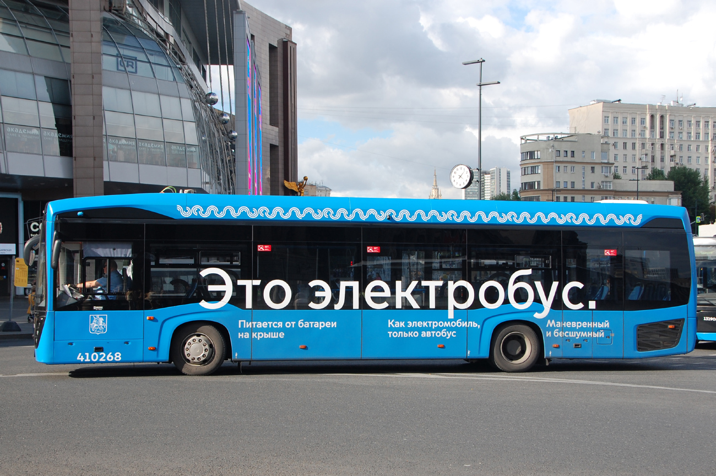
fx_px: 1013
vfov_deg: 26.4
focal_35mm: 51
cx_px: 358
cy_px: 238
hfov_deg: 38.9
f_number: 8
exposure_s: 1/250
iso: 200
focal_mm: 34
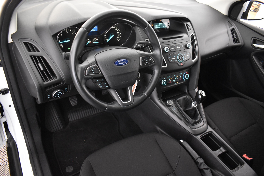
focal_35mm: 27
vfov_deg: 47.9
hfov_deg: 67.4
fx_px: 198
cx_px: 132
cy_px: 88
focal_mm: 18
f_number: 3.5
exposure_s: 1/25
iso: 3200
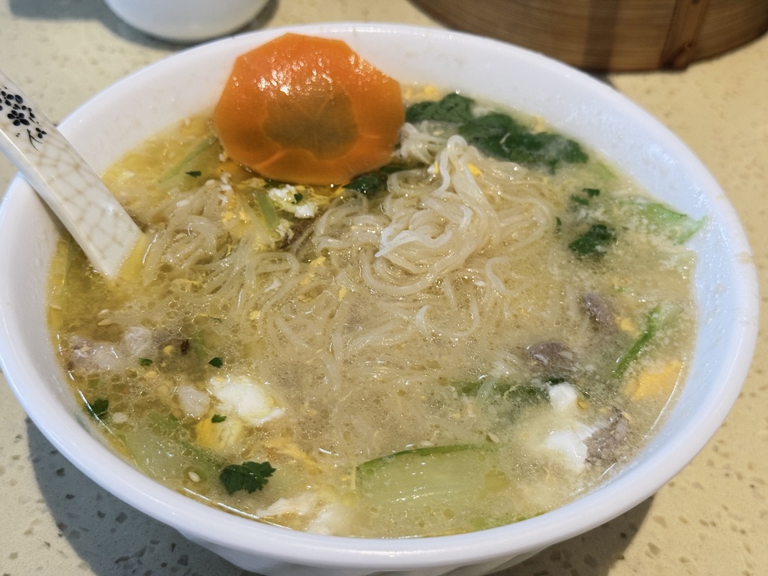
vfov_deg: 30.3
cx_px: 384
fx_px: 1065
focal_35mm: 48
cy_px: 288
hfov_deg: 39.7
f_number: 1.78
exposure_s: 1/50
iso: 200
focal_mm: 6.76
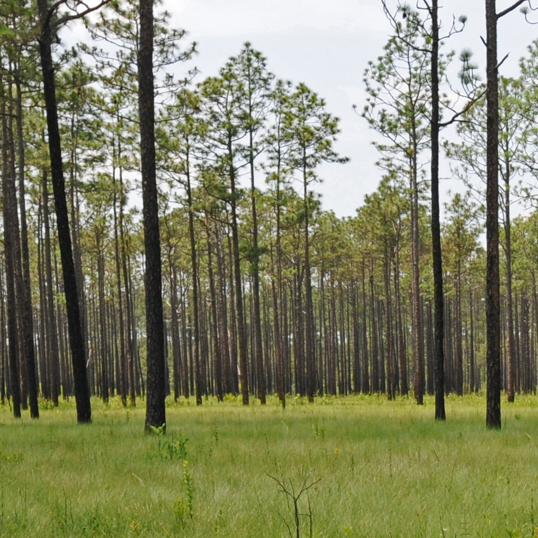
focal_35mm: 103
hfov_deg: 16.3
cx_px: 627
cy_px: 657
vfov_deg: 16.2
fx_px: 1808
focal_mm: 19
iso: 200
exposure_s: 1/250
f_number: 8
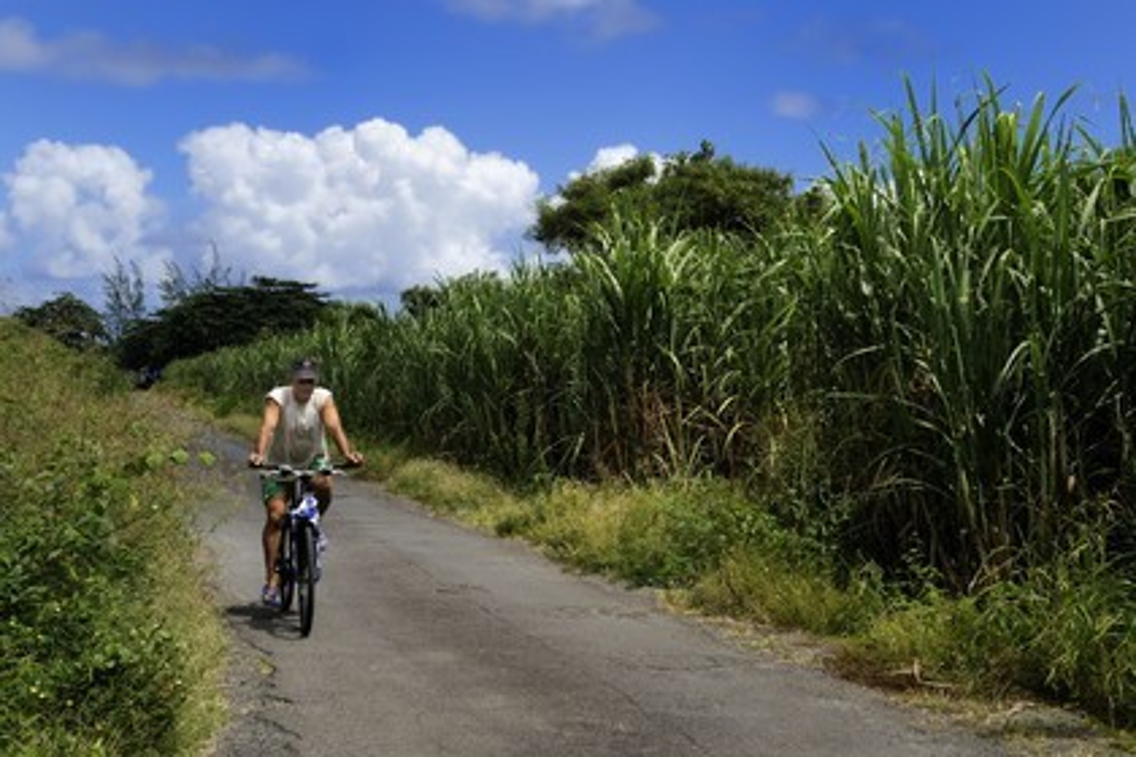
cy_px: 378
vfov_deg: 28.1
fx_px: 1515
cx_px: 568
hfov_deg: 41.1
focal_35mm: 48
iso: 200
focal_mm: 48
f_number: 13
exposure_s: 1/200
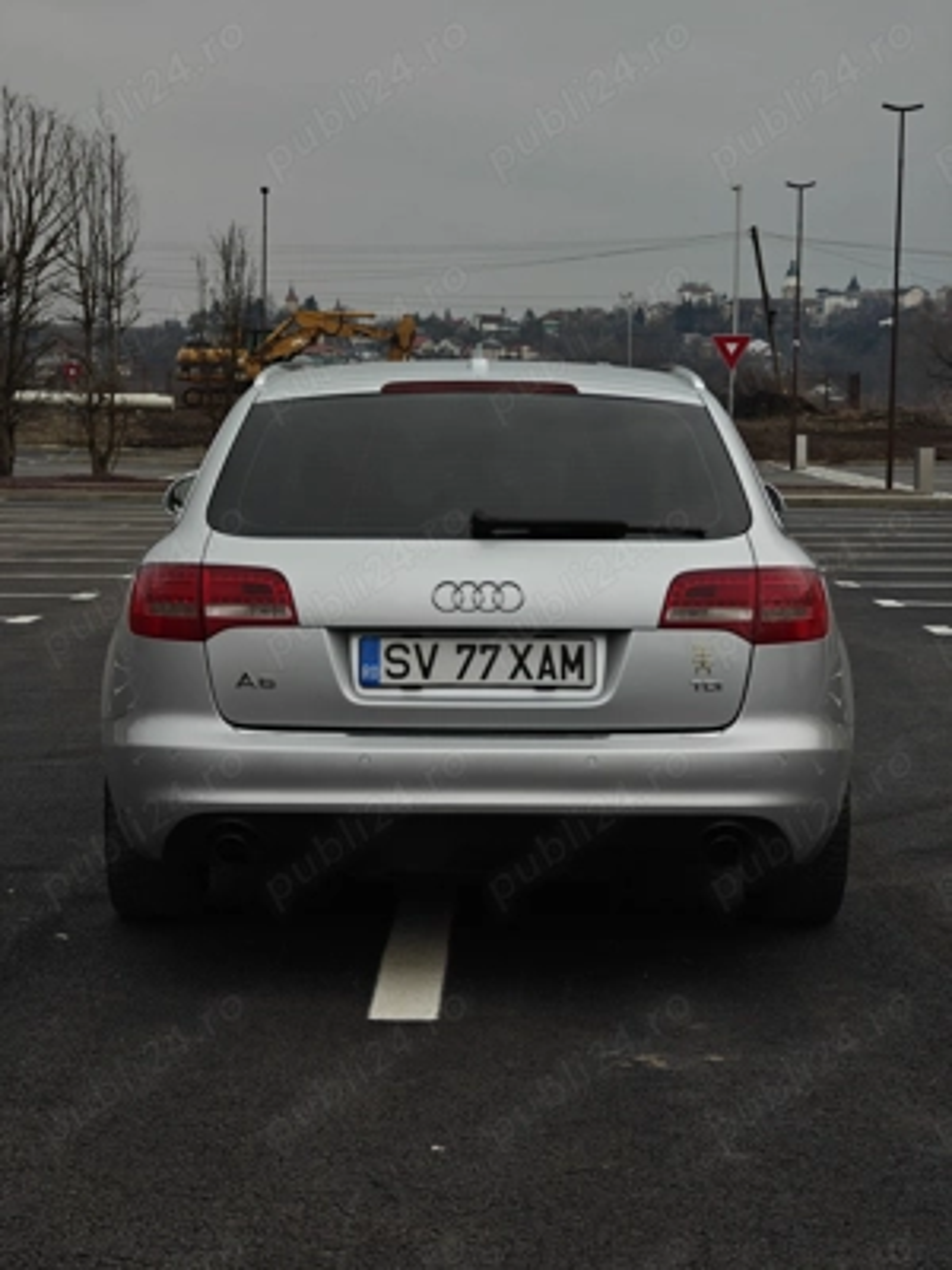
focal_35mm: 70
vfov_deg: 27.8
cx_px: 476
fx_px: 2567
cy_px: 635
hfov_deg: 21.0
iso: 100
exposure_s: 1/200
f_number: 2.6
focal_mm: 13.3
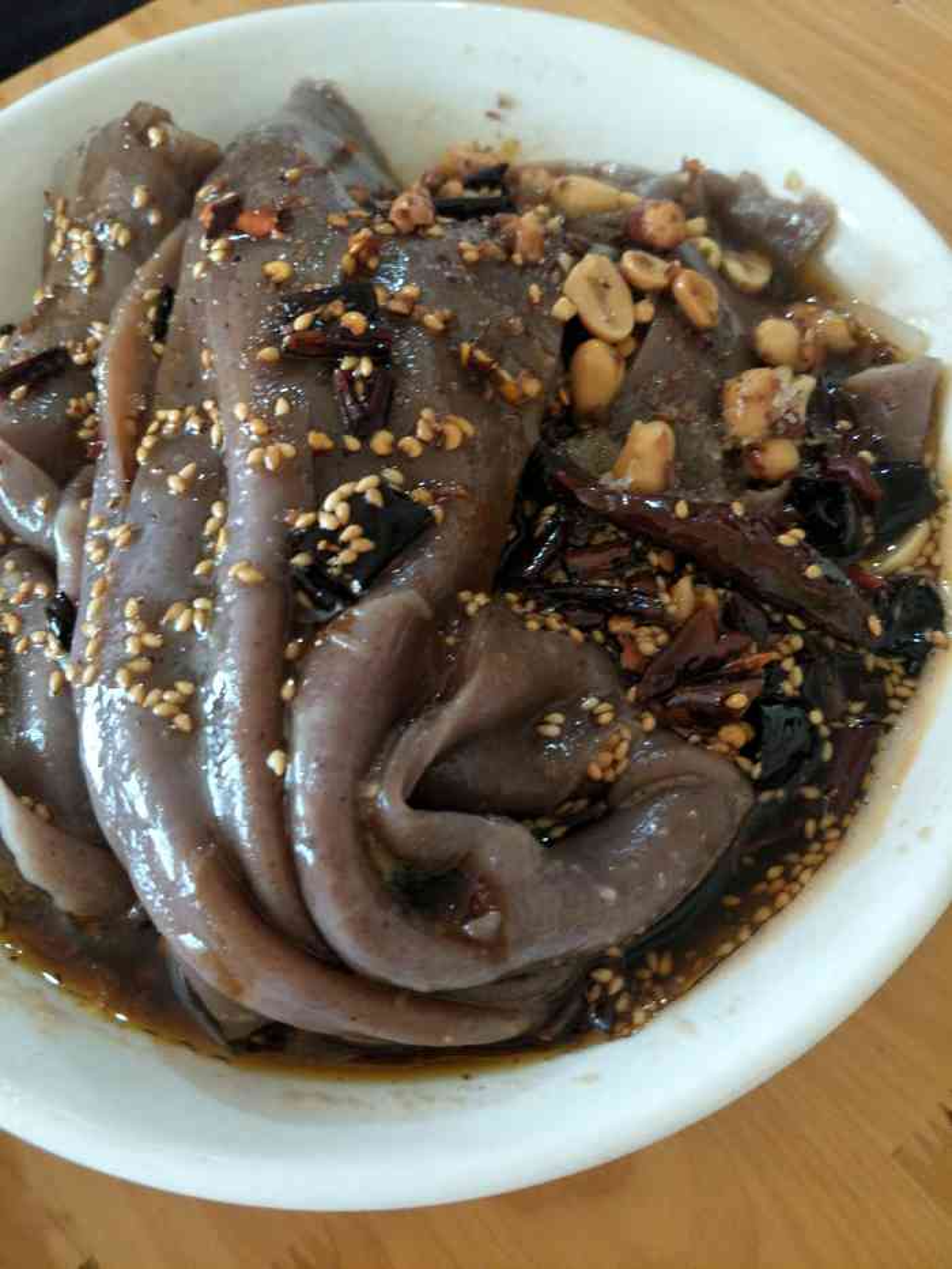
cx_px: 476
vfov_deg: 71.6
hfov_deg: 56.8
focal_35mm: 24
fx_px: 880
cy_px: 634
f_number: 1.7
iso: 388
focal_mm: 4.1
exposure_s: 1/25
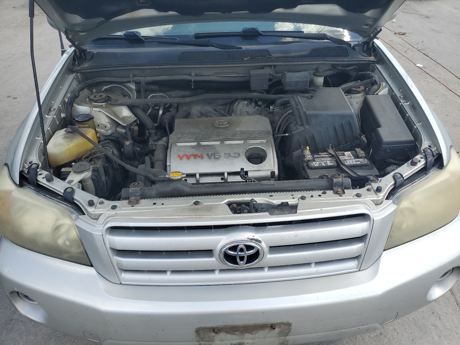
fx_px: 346
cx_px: 230
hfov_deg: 67.3
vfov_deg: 53.1
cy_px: 172
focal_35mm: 26
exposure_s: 1/1000
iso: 50
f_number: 1.5
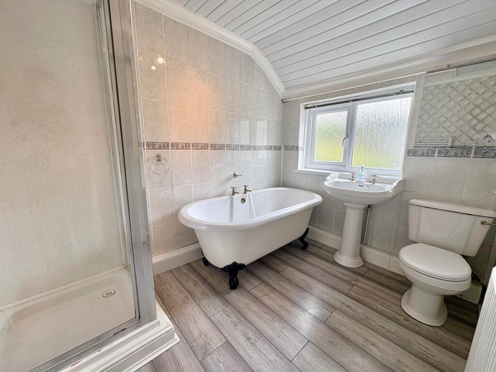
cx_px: 248
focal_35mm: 14
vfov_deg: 85.7
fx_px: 201
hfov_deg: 102.1
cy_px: 186
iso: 40
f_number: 2.2
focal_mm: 2.22
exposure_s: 1/102
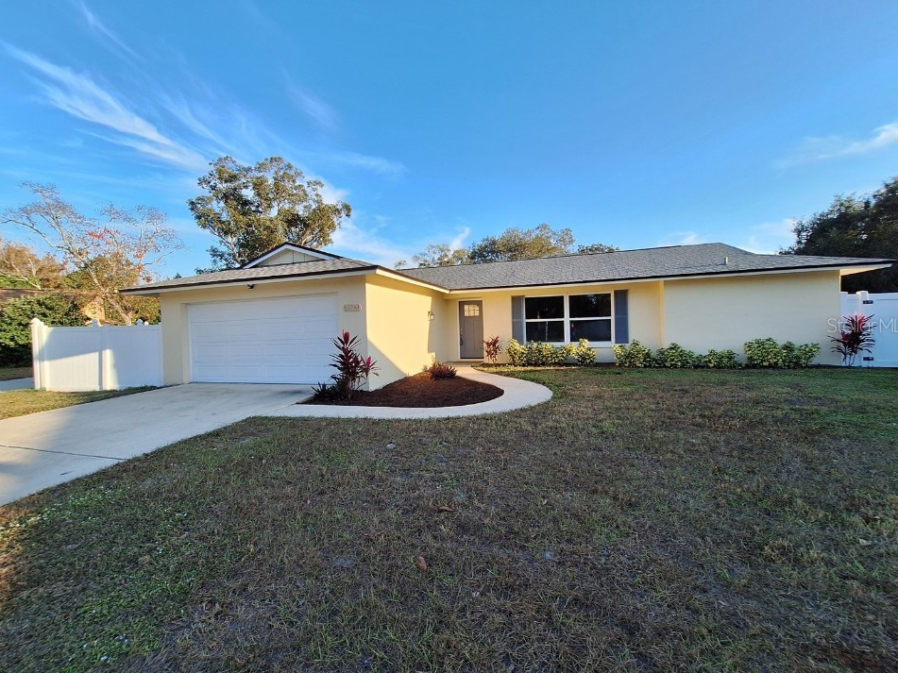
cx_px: 432
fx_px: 363
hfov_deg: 102.0
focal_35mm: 14
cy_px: 325
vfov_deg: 85.6
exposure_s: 1/708
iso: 40
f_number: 2.2
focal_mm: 1.74
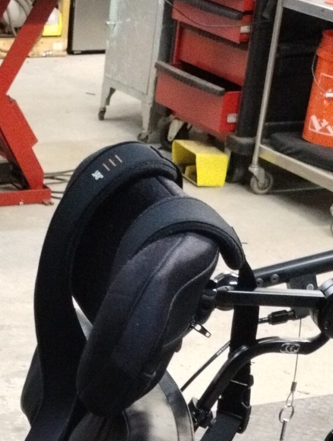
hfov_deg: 14.8
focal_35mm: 97
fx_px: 1240
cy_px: 745
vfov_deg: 17.2
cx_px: -57
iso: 1731
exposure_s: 1/30
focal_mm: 4.27
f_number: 1.8
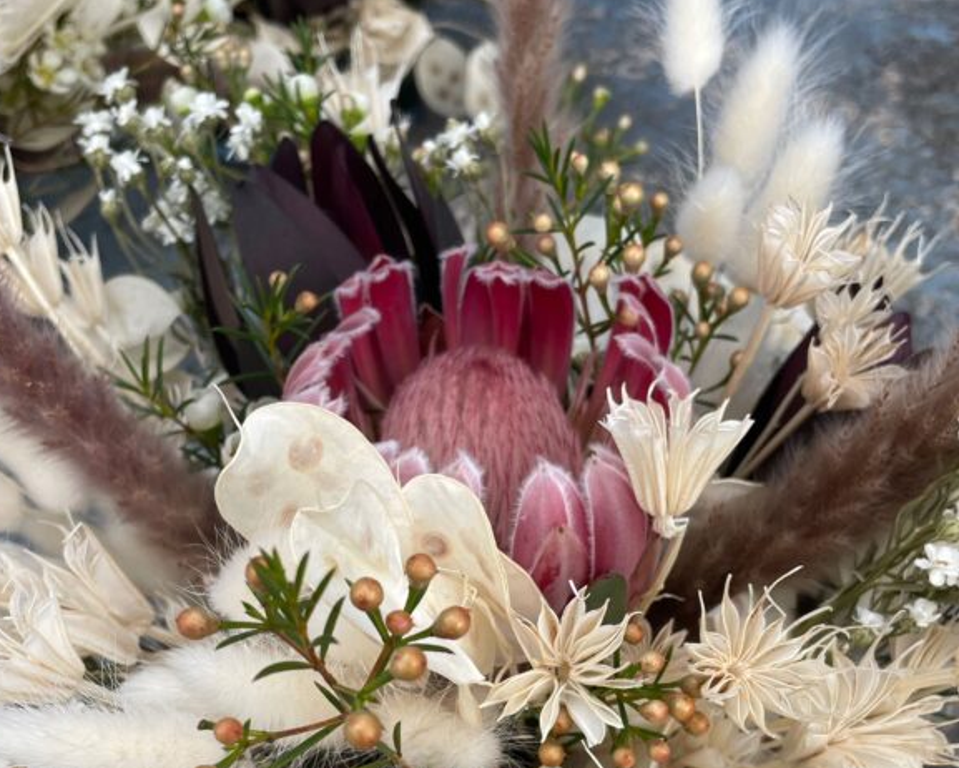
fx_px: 1278
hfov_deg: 41.1
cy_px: 527
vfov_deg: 33.1
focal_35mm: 45
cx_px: 429
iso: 32
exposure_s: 1/1024
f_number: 1.6
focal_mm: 4.2
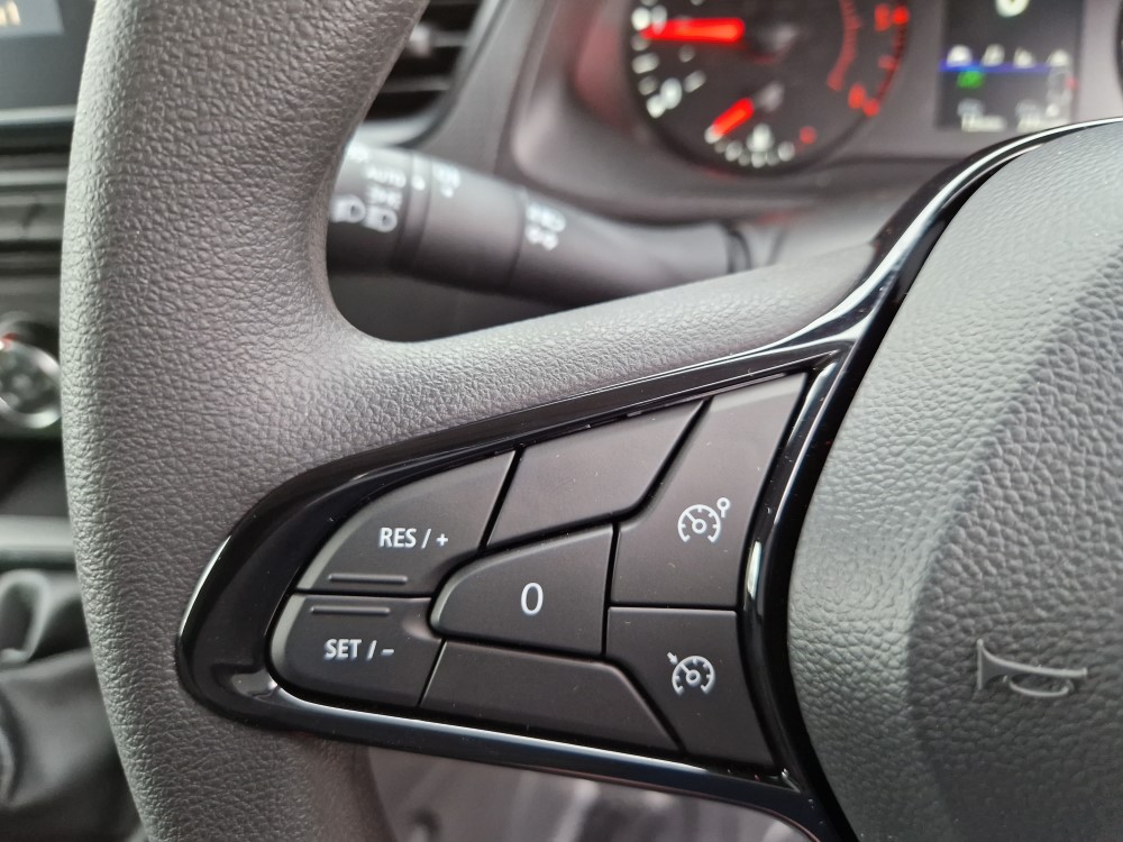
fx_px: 746
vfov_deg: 58.9
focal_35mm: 23
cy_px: 421
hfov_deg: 73.9
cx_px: 562
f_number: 1.8
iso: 400
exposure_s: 1/100
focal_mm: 5.4
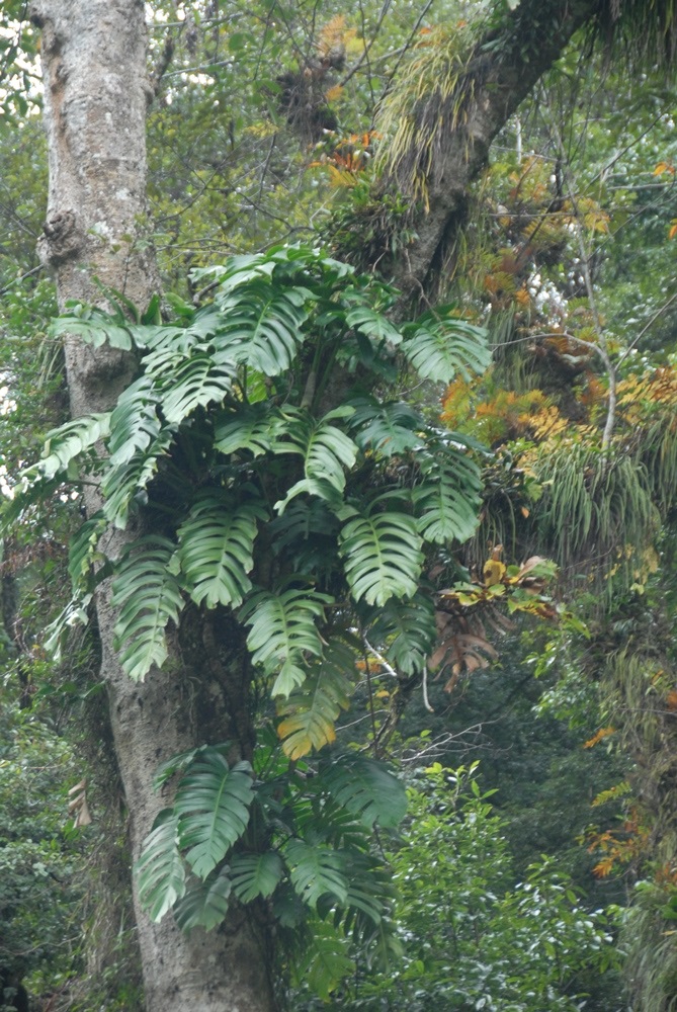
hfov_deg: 8.7
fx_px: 4432
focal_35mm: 158
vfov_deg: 13.0
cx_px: 338
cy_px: 506
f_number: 5.3
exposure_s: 1/30
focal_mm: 105
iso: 400
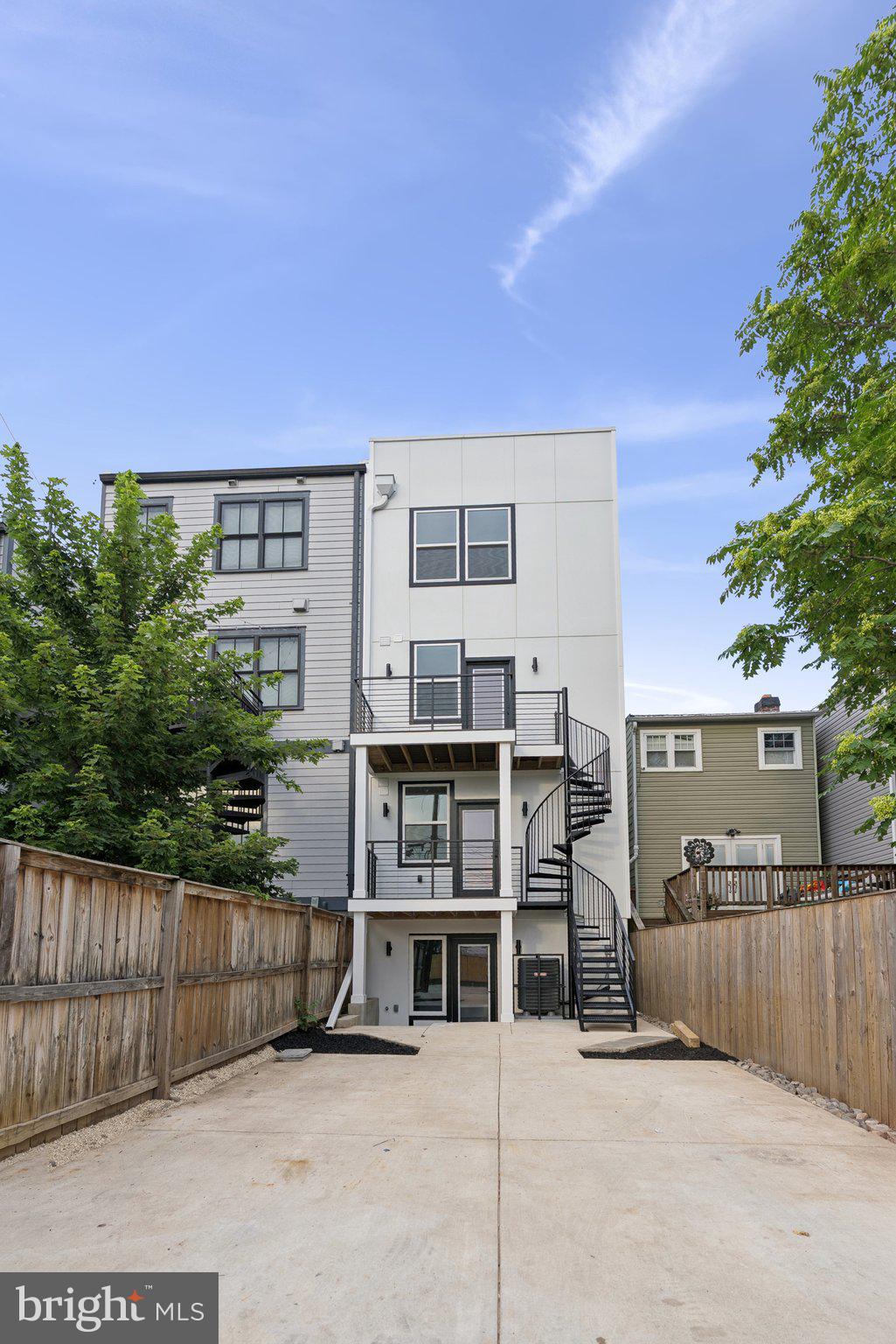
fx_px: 597
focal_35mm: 16
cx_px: 448
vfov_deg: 96.7
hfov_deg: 73.8
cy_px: 672
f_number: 5
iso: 80
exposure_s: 1/100
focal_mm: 16
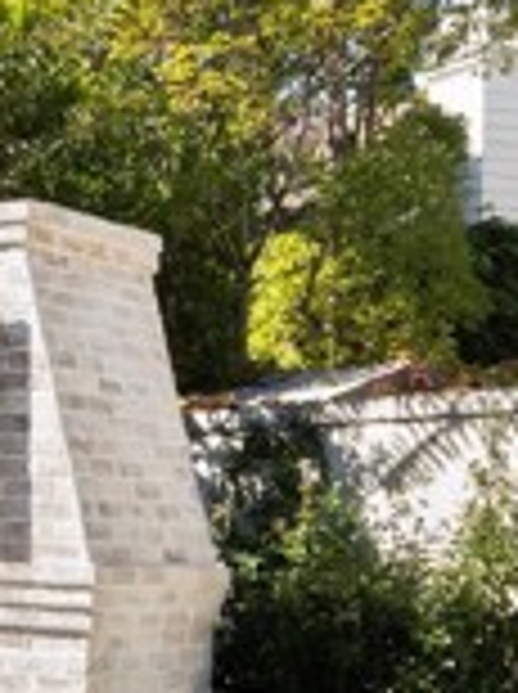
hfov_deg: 15.5
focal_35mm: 84
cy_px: 511
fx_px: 1681
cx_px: -365
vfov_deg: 23.1
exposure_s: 1/30
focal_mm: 21
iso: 640
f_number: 20
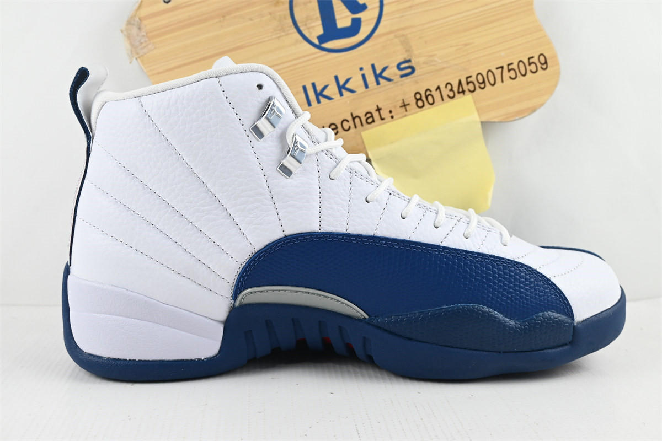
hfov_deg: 51.3
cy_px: 220
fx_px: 690
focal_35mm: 38
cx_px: 331
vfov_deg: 35.5
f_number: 5
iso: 400
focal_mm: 25
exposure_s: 1/125
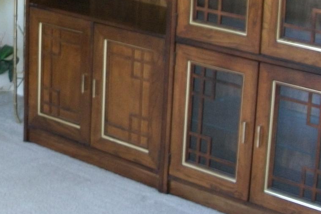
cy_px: -25
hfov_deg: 20.4
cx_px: 27
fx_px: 874
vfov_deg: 13.7
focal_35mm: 98
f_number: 3.1
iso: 160
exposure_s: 1/10
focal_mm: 6.3
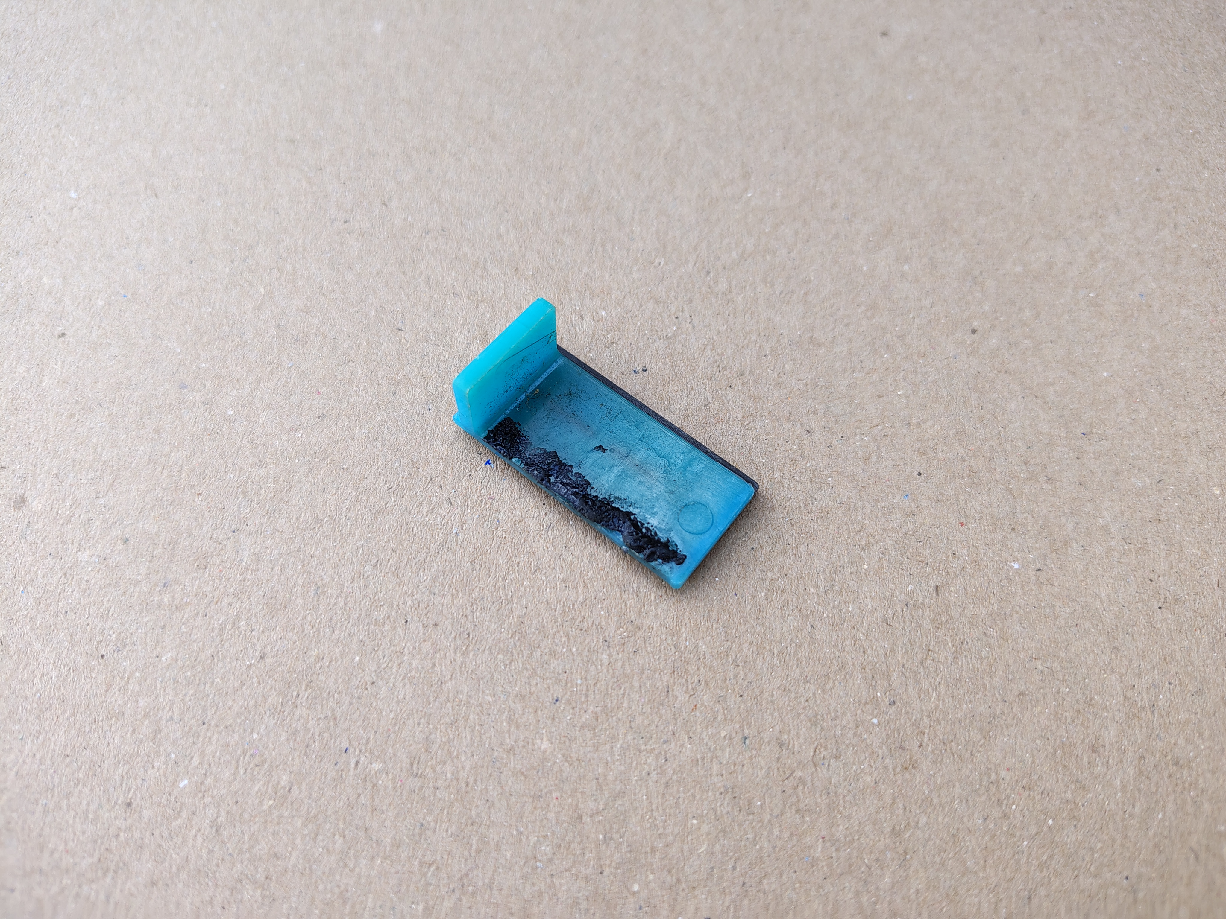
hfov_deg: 71.6
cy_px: 460
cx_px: 613
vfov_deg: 56.8
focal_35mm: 24
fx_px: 850
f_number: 1.8
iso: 100
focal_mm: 5.56
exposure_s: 1/302
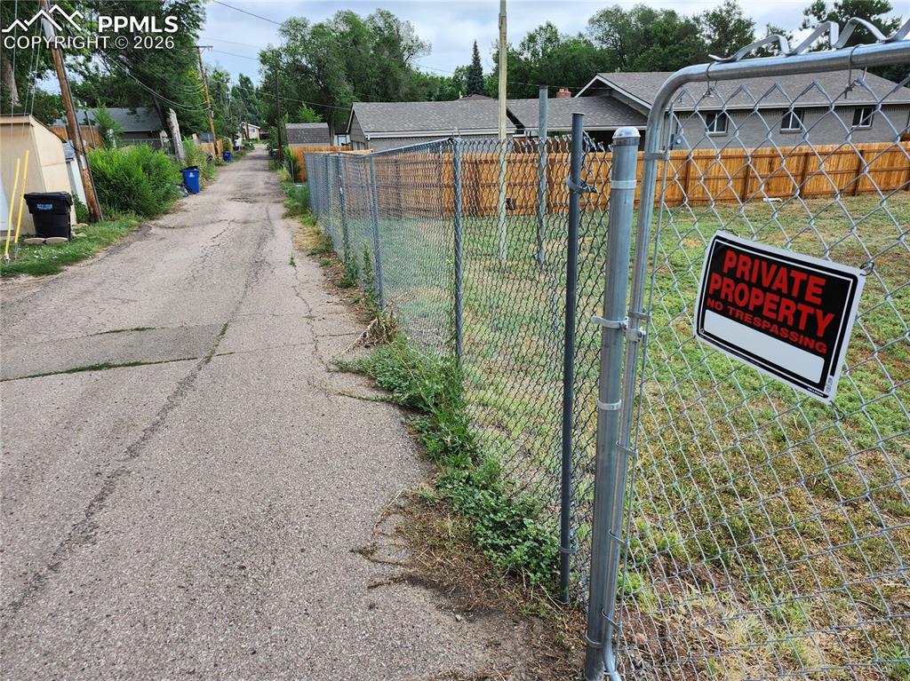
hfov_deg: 74.0
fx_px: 604
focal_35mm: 23
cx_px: 455
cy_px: 340
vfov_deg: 58.8
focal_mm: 5.54
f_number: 1.8
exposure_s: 1/492
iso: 25
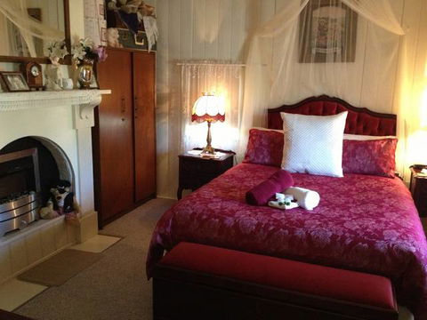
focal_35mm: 35
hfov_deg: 52.6
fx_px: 432
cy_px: 160
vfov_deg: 40.7
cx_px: 214
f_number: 2.4
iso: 320
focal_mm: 4.28
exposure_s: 1/20
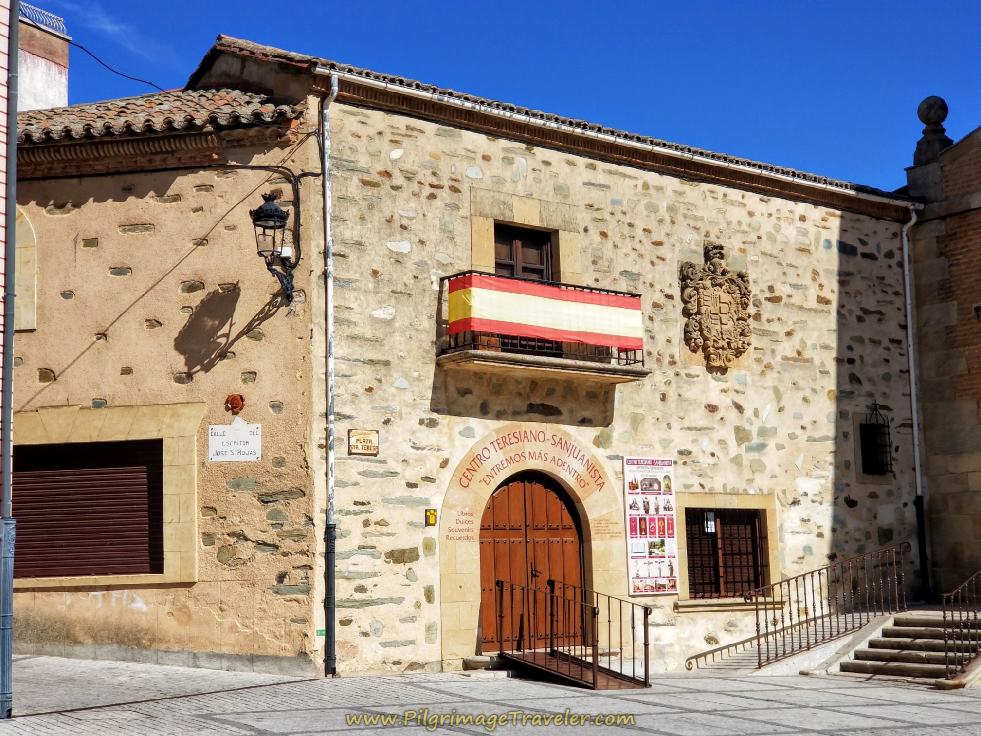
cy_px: 368
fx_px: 1474
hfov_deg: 36.8
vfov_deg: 28.0
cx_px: 490
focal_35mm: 52
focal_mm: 6
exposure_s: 1/1312
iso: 25
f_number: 2.4
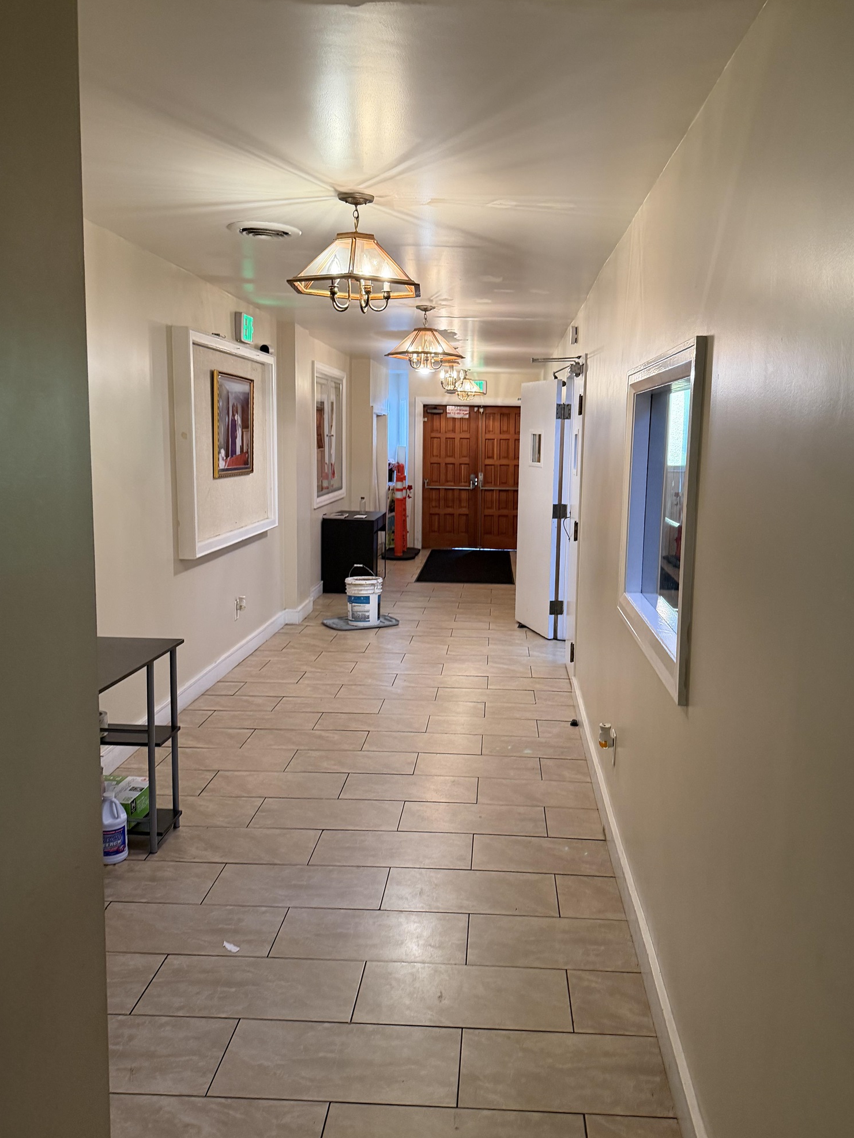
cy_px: 554
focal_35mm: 28
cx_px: 478
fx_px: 921
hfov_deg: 49.6
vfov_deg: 63.4
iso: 320
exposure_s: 1/60
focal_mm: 6.76
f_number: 1.78
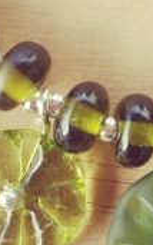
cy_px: 64
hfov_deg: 8.4
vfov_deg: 13.5
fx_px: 1033
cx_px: 179
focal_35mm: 155
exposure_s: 1/316
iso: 32
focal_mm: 4.15
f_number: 2.2
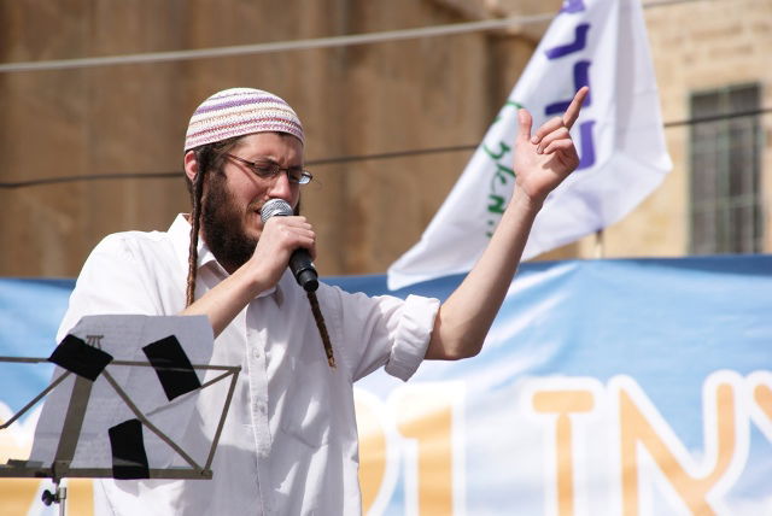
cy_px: 258
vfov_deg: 5.1
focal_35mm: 270
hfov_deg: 7.6
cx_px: 386
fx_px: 5795
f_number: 7.1
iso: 100
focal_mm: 180
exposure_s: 1/400
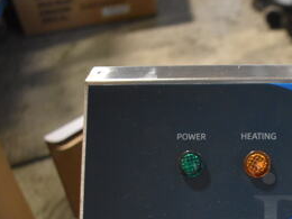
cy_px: 223
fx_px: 515
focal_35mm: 61
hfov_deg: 28.2
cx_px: 338
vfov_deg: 23.0
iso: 3600
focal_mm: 18
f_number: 3.5
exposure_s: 1/125
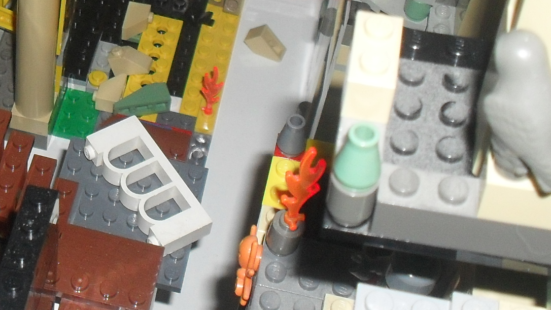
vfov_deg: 13.0
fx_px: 1330
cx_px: 45
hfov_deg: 22.8
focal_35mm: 91
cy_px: -32
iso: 200
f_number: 3.2
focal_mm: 6.3
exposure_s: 1/45
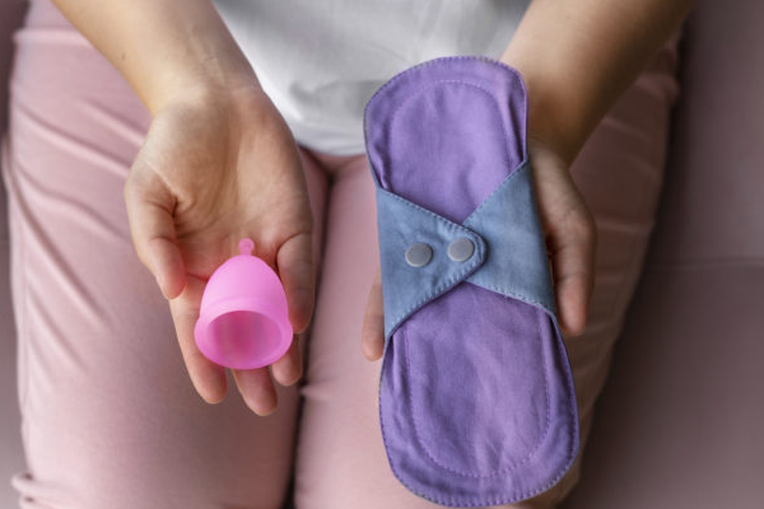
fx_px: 1358
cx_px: 351
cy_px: 243
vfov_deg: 21.2
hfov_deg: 31.4
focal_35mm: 64
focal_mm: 50
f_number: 4
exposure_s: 1/250
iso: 320
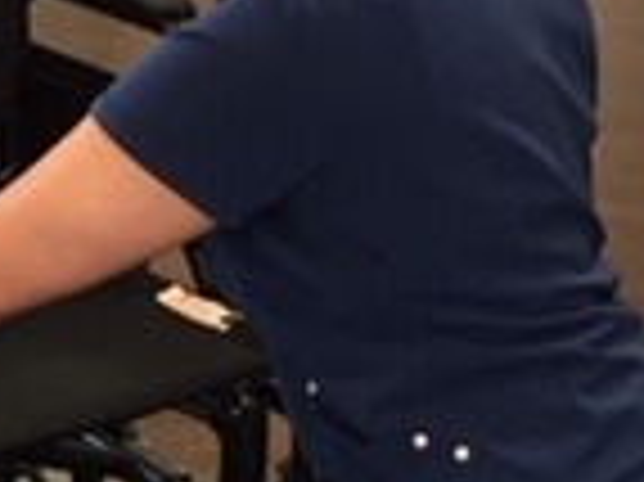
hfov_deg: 15.0
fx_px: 2417
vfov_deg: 11.4
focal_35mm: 130
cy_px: 342
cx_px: 72
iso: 64
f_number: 2.2
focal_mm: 4.15
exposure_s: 1/30
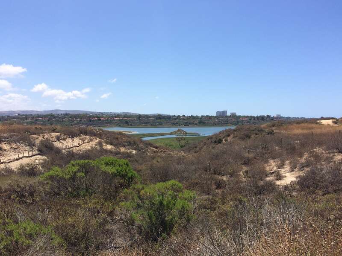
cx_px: 171
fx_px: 287
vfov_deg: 48.2
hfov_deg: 61.7
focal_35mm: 29
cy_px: 128
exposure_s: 1/2415
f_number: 2.2
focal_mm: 4.15
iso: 32
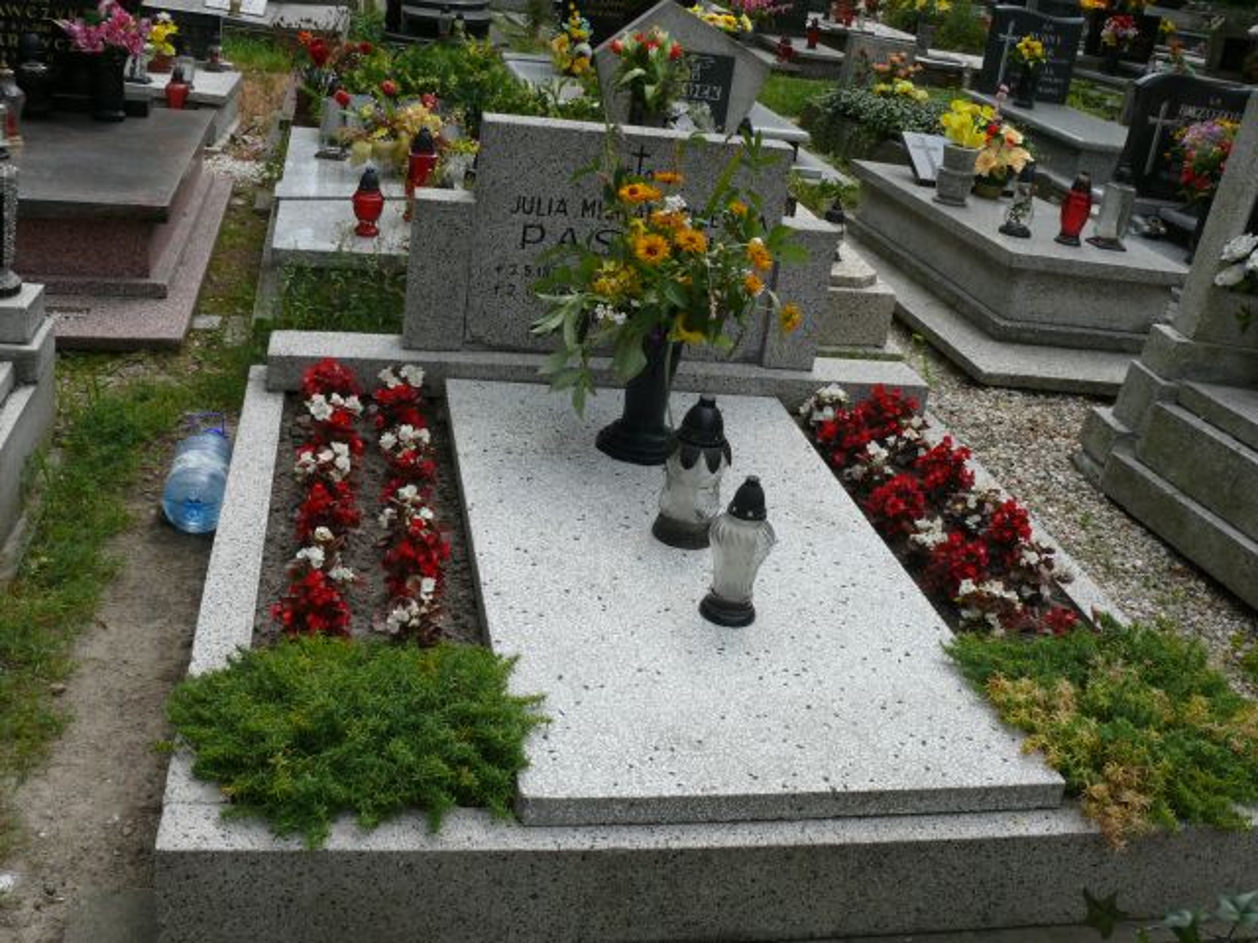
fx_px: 1272
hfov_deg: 52.6
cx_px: 629
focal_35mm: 35
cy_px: 472
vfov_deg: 40.7
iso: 100
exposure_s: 1/400
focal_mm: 7.4
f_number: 5.6
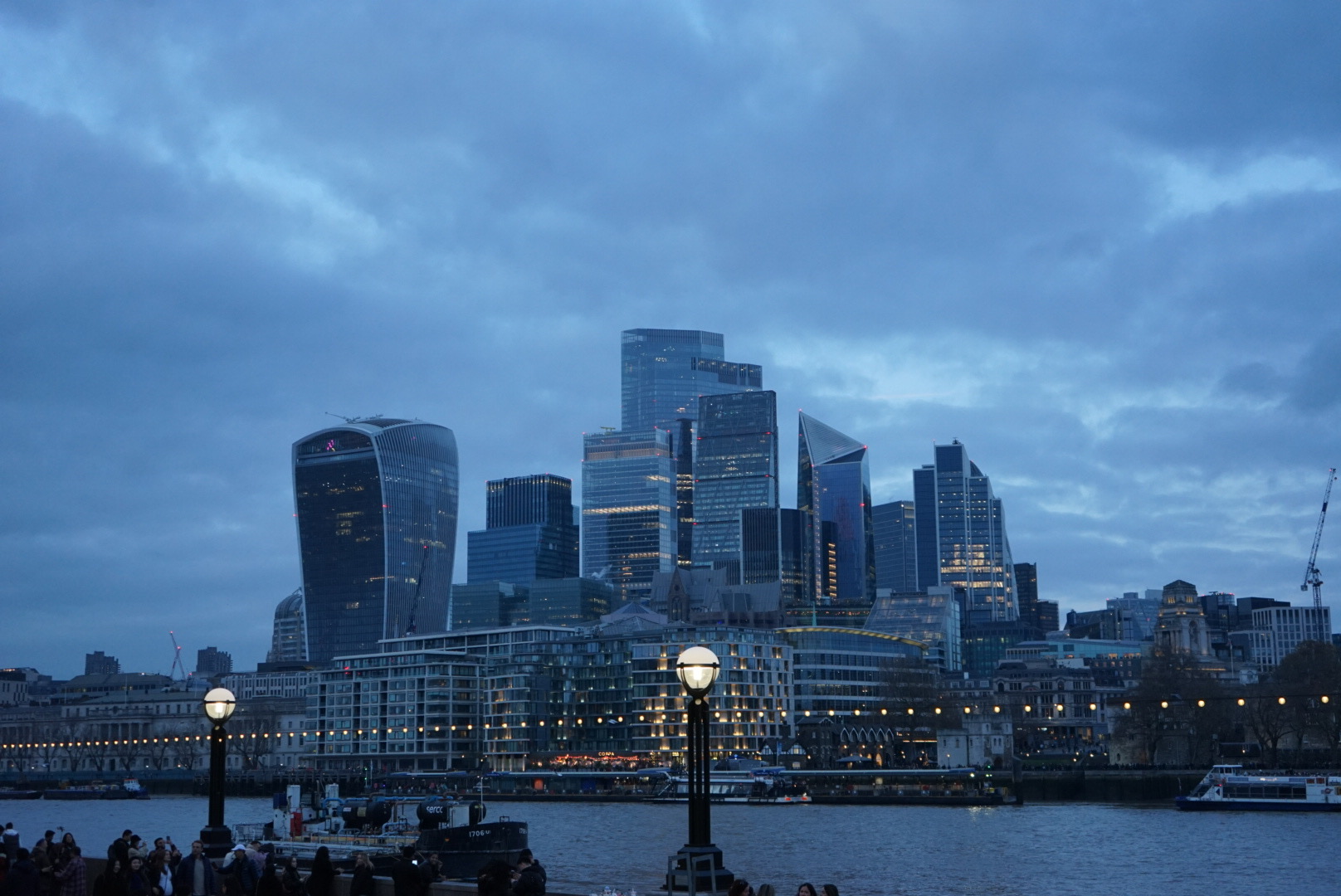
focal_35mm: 45
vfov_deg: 29.9
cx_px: 670
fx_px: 1677
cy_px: 448
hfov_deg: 43.6
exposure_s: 1/160
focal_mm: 45
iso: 1250
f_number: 4.5
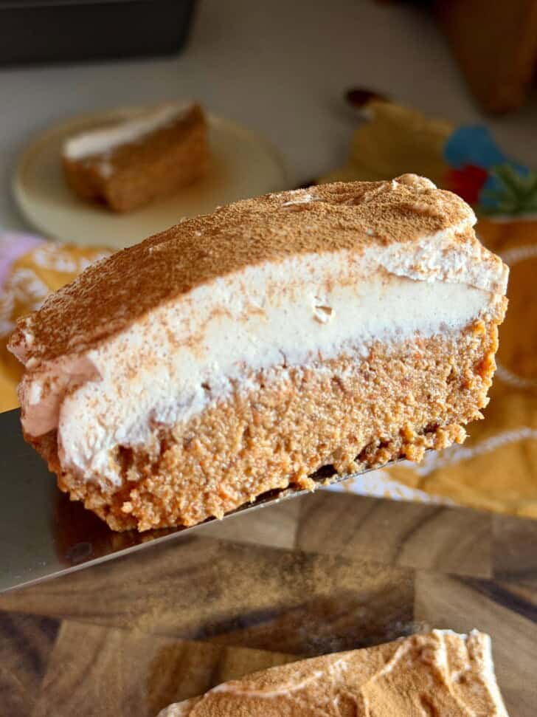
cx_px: 268
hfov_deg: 30.3
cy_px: 358
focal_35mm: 48
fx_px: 993
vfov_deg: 39.7
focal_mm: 6.8
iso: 100
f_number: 1.8
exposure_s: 1/70
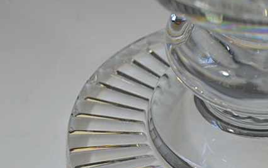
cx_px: 274
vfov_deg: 8.1
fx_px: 1178
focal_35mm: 161
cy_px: 132
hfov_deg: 12.8
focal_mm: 45
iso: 400
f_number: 5.6
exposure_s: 1/125
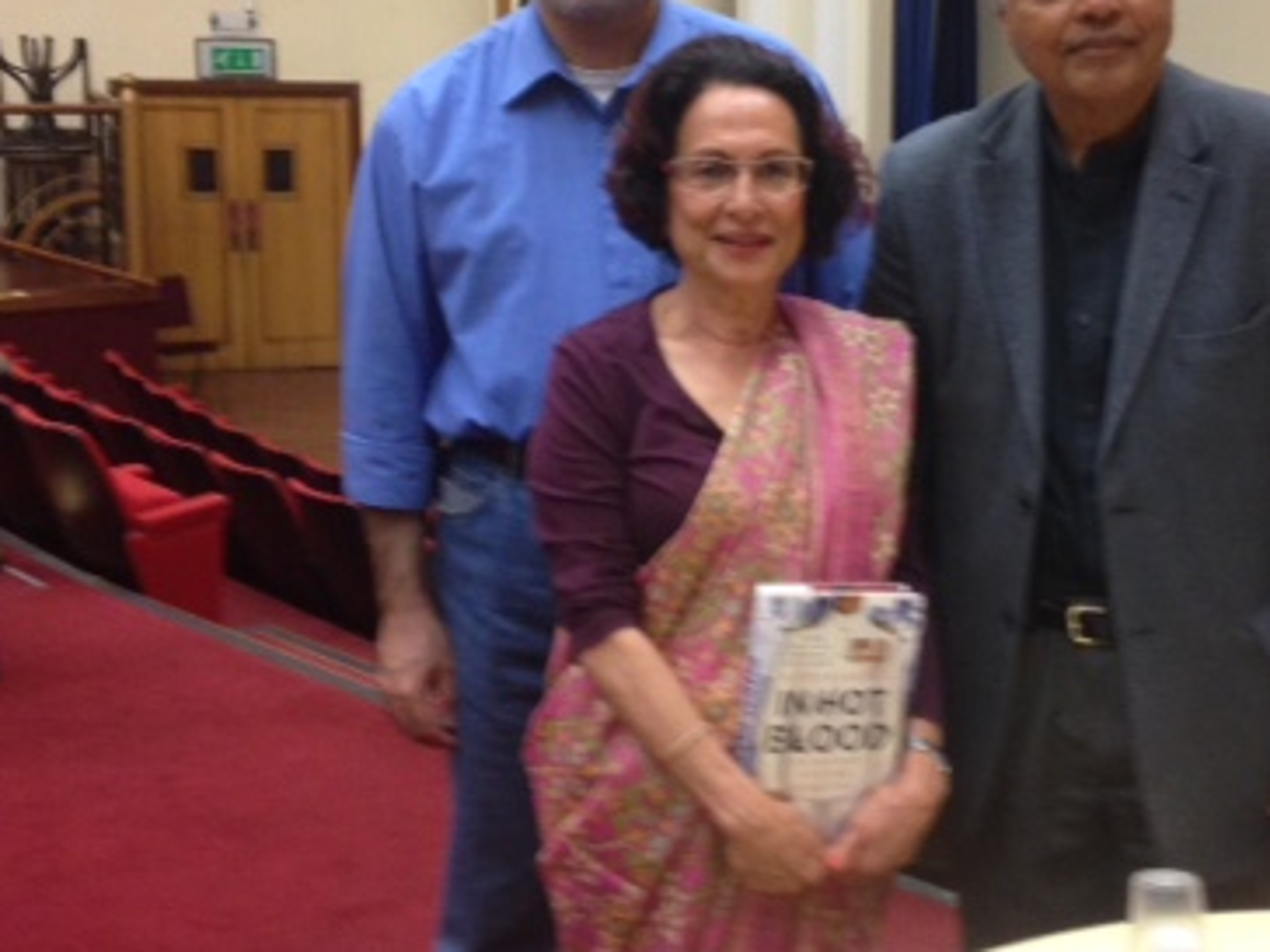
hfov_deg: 33.1
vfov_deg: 25.1
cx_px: 785
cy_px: 349
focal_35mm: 58
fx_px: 2128
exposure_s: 1/20
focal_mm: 4.12
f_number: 2.4
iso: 160
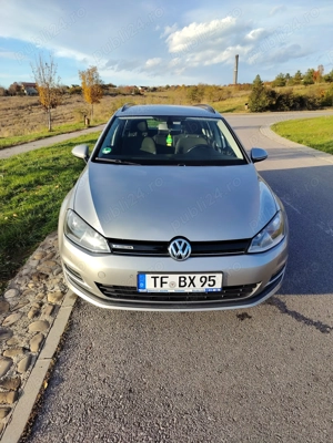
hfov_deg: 56.8
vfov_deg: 71.6
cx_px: 166
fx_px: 308
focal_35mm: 24
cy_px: 222
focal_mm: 5.25
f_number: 1.75
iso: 100
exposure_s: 1/345
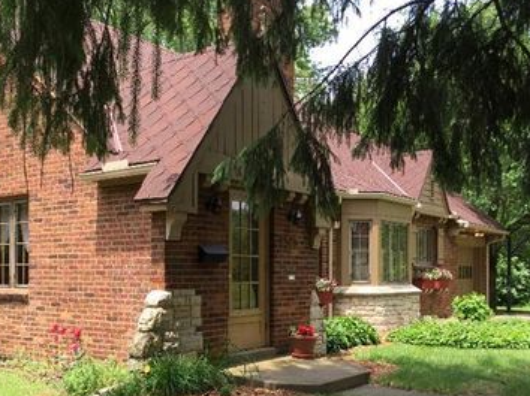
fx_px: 627
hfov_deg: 45.6
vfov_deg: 34.8
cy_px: 262
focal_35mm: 41
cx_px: 214
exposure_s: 1/412
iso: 32
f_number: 2.2
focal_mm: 4.15
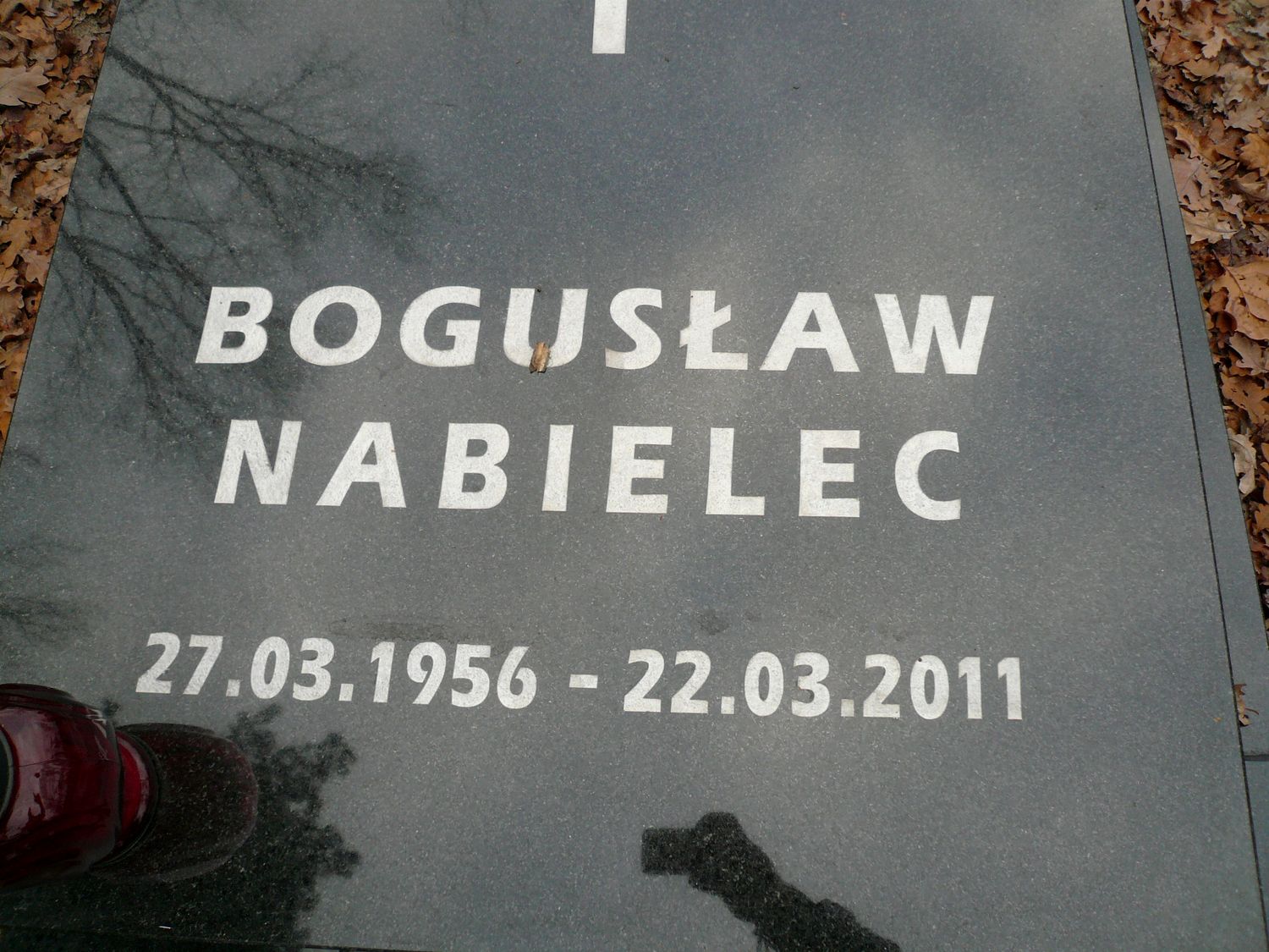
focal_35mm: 28
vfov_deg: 49.7
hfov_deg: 63.4
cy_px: 476
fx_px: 1026
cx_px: 634
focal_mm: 4.6
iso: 100
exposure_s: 1/200
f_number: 2.8
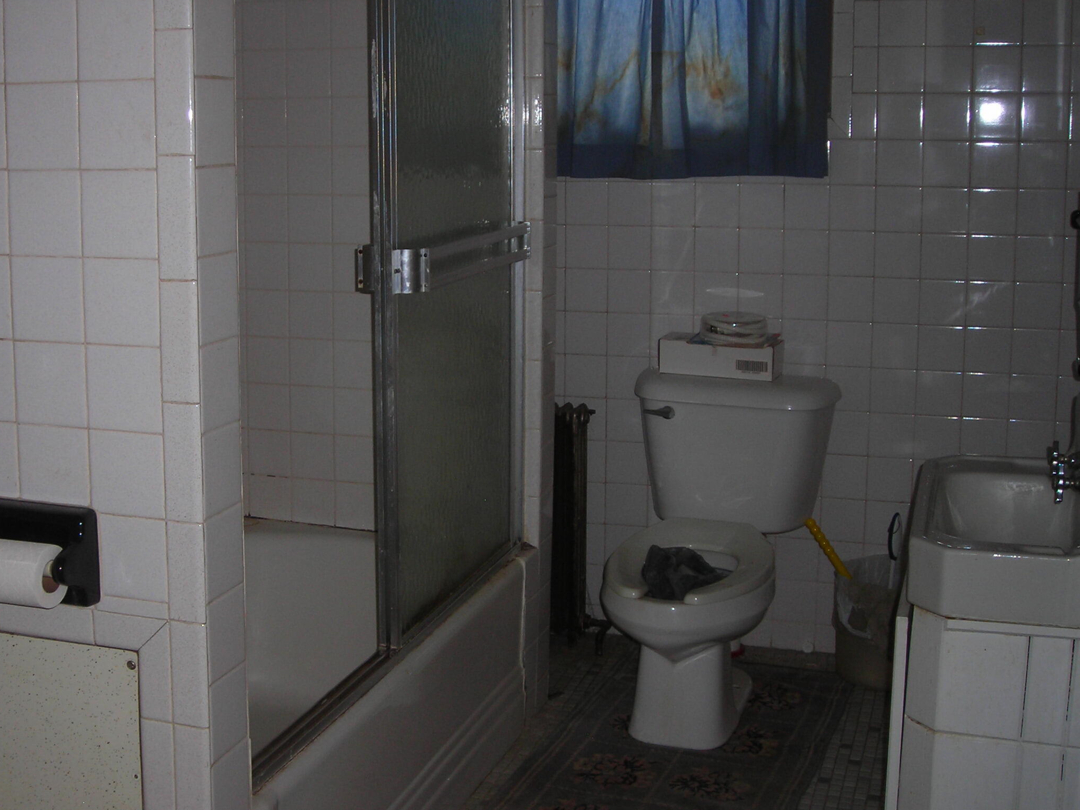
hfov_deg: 39.4
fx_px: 1498
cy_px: 339
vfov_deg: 30.2
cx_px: 415
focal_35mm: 48
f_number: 3.2
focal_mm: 6.3
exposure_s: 1/60.1
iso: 50
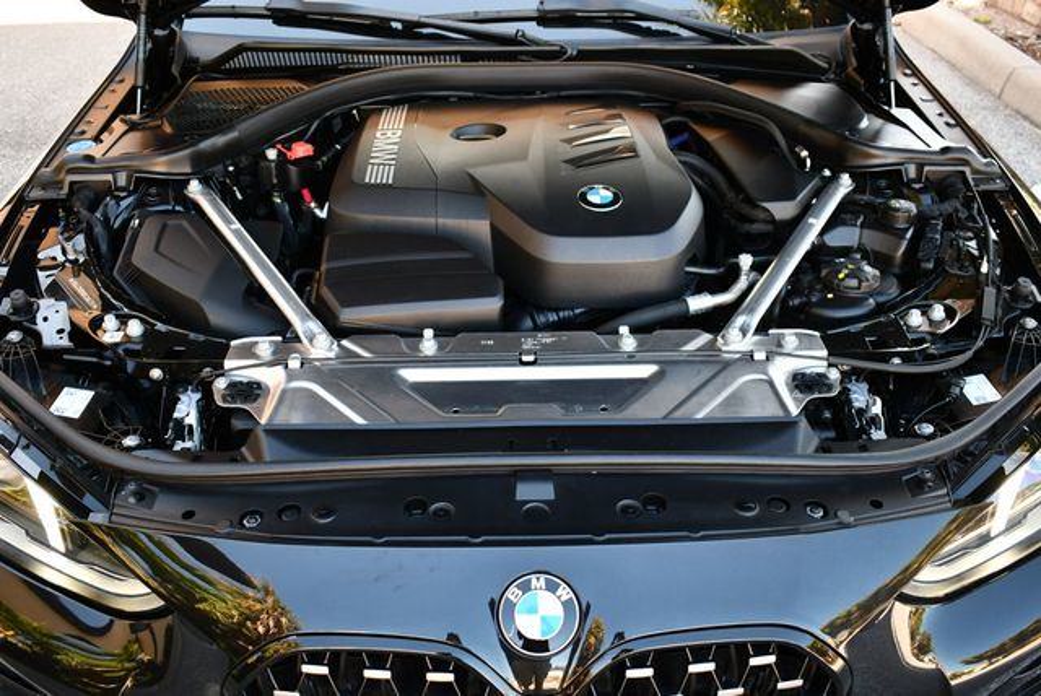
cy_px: 348
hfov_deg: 53.1
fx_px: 1042
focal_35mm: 36
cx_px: 520
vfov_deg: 36.9
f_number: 3.5
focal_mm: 18
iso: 560
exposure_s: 1/250
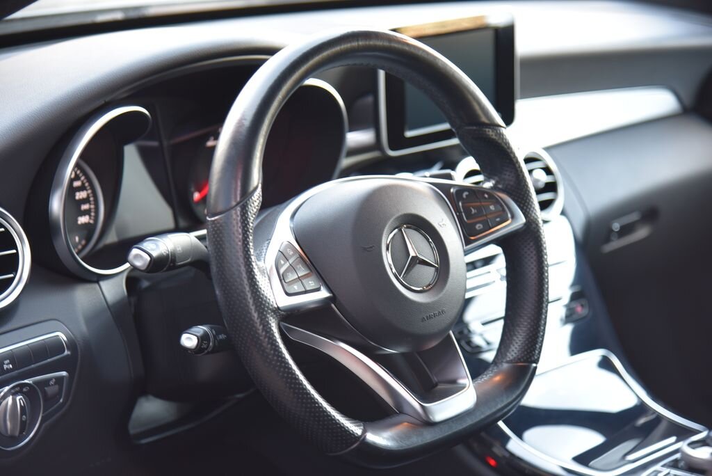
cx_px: 356
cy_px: 238
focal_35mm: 95
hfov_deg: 21.4
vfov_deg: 14.4
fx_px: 1880
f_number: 4
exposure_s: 1/25
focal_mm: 95
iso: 500
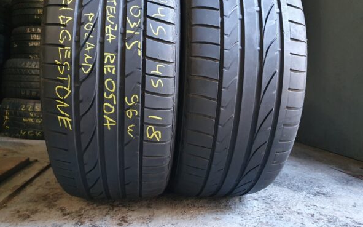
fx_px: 277
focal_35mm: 28
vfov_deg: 44.3
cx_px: 184
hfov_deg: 66.5
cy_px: 92
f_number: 1.5
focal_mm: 4.32
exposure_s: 1/40
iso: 640
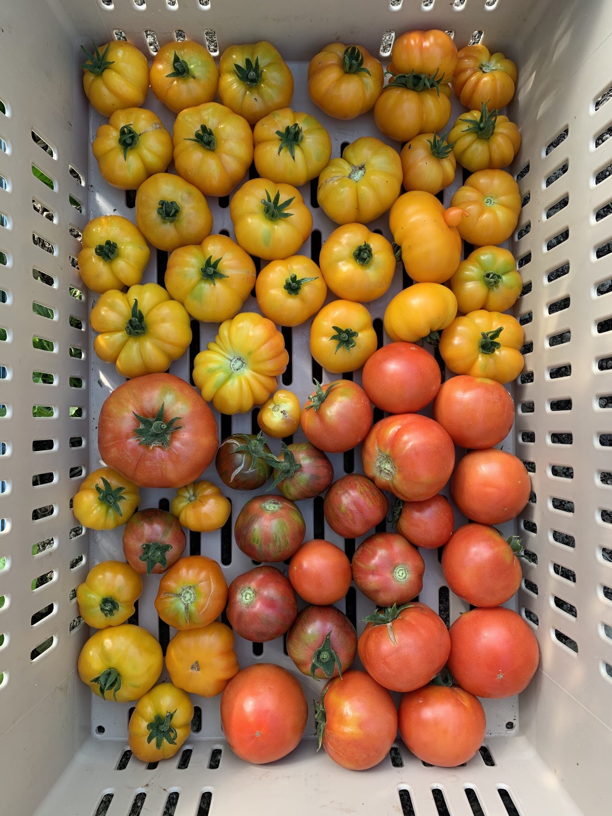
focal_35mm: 26
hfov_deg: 53.1
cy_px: 408
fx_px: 613
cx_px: 306
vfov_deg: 67.3
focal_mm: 4.25
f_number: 1.8
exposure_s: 1/231
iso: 25
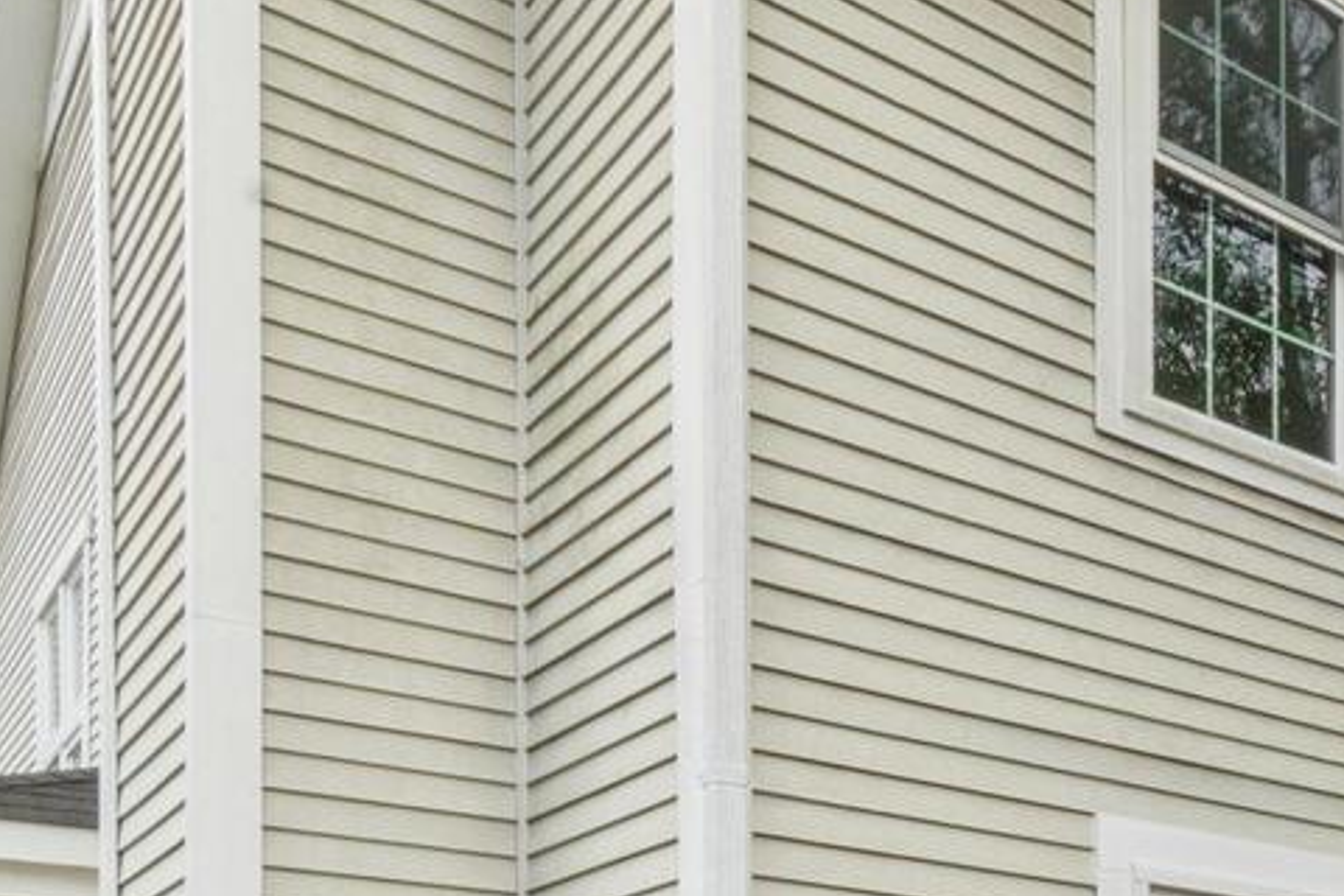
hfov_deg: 38.2
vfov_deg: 25.5
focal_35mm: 45
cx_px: 1375
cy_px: 1179
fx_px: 1680
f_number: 22
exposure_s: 1/20
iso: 200
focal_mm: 10
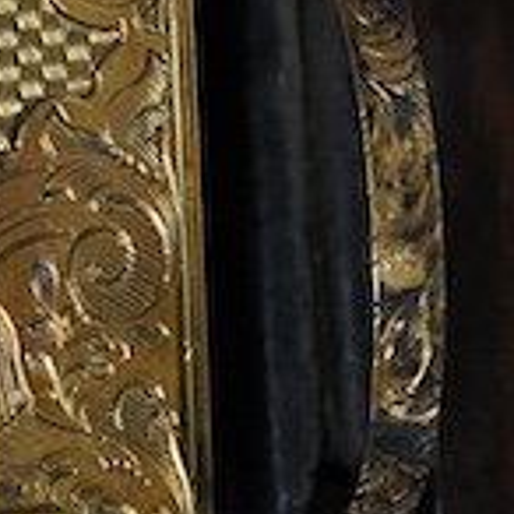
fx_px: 3948
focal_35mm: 235
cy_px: -261
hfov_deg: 7.2
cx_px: -489
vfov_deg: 7.3
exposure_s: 1/160
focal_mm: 30
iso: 1250
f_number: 3.5
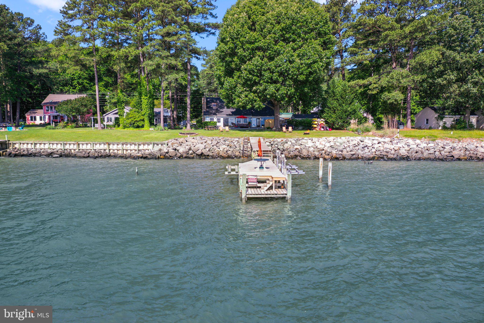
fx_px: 376
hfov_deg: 65.5
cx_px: 242
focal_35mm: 28
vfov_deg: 46.4
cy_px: 162
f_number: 3.2
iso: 100
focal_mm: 10.26
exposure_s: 1/50
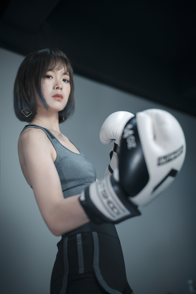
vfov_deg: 54.4
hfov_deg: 37.9
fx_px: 286
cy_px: 147
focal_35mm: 35
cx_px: 98
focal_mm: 35
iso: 250
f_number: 1.6
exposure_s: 1/200
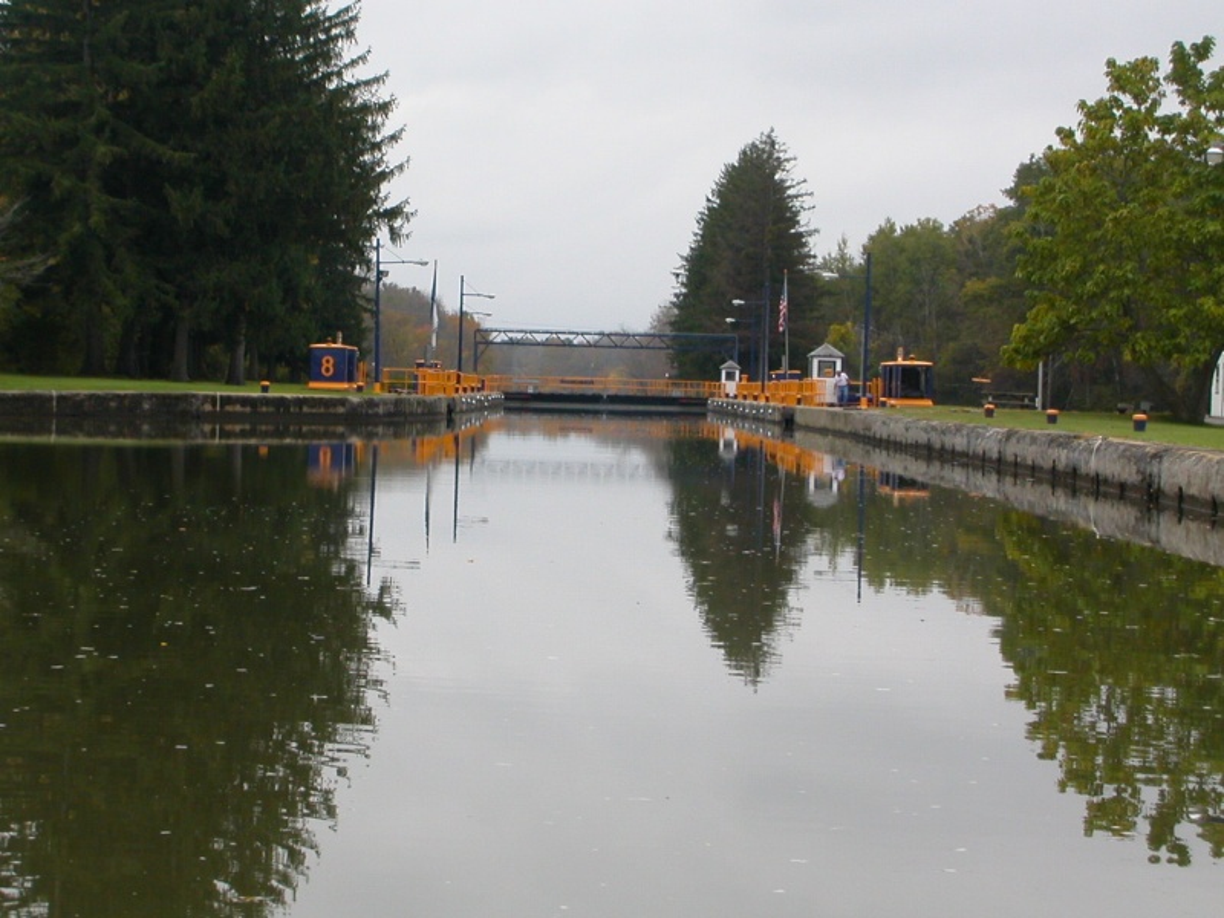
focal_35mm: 111
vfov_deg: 13.3
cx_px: 612
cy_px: 459
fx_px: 3925
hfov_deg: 17.7
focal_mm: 16.8
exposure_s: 1/239
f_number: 4.8
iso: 100
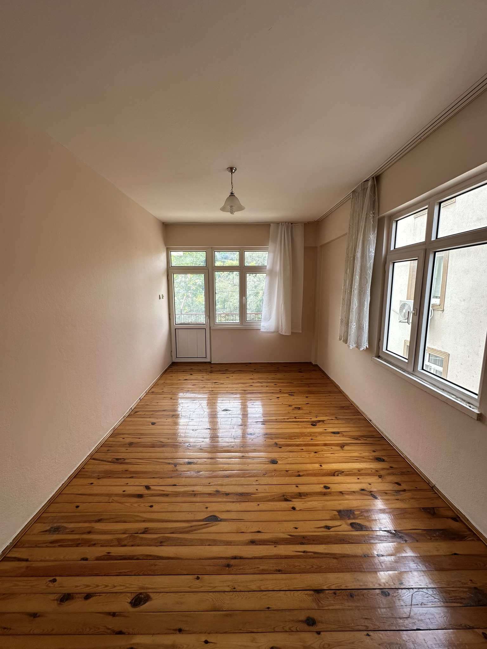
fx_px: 263
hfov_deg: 85.7
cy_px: 324
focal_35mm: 14
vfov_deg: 102.1
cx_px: 244
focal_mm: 2.22
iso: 40
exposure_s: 1/99
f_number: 2.2
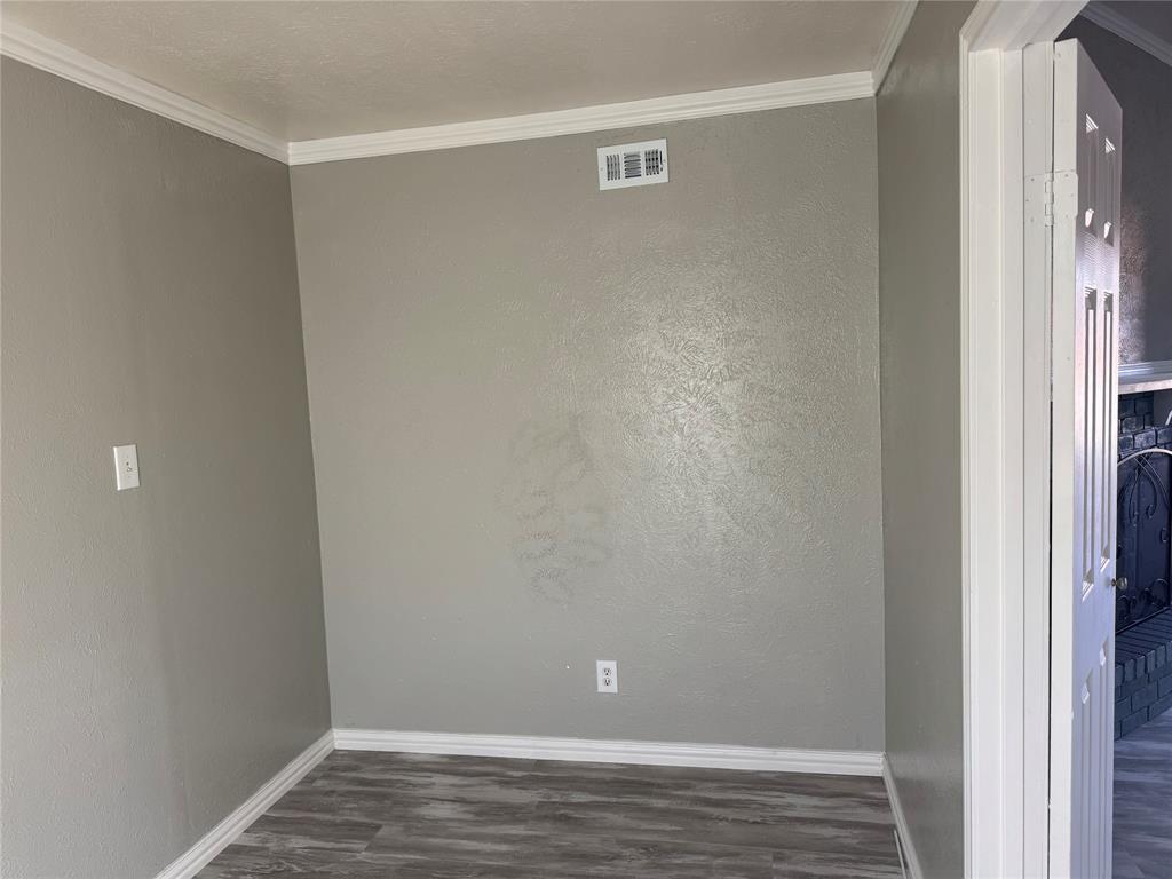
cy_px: 440
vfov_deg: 56.8
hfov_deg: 71.6
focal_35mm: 24
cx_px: 586
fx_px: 813
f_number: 1.78
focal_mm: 6.76
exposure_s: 1/117
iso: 125
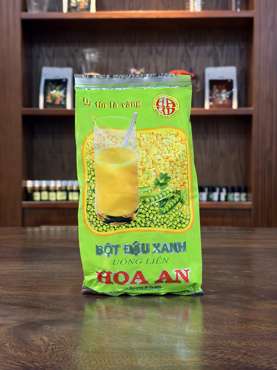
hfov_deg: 28.0
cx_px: 138
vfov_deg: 36.8
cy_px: 185
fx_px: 555
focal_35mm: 52
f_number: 1.6
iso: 100
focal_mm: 5.96
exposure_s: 1/50
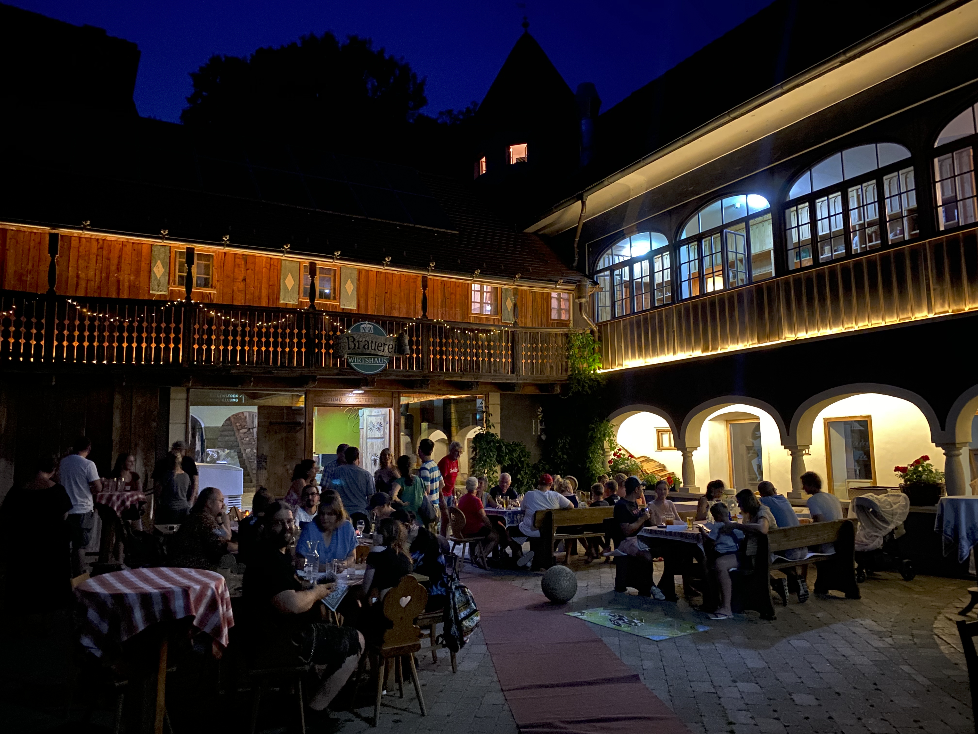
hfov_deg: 67.3
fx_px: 735
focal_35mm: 26
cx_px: 489
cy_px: 367
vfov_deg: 53.1
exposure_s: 1/4
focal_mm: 4.25
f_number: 1.8
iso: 640
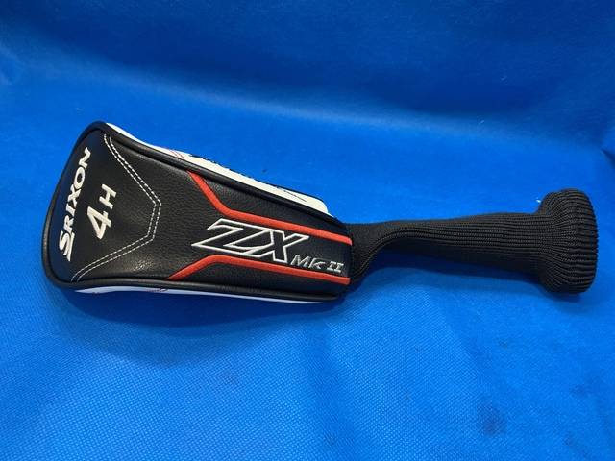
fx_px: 462
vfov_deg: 53.1
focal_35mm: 26
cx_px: 308
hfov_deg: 67.3
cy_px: 230
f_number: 1.8
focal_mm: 4.25
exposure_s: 1/60
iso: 125
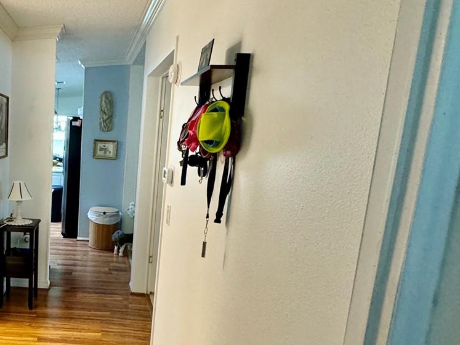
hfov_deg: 54.5
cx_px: 72
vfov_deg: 46.6
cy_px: 203
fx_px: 399
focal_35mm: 30
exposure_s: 1/60
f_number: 2.2
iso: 400
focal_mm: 2.22
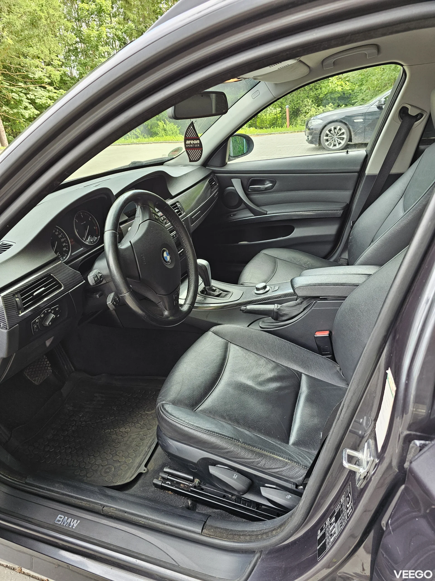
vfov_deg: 73.9
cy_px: 290
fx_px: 385
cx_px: 218
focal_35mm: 23
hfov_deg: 58.9
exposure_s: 1/120
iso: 50
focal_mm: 6.3
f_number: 1.7
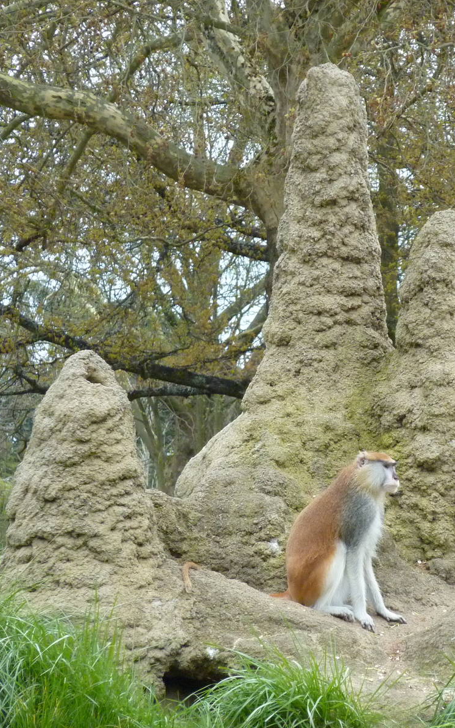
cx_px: 406
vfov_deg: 7.6
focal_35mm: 278
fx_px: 5518
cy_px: 364
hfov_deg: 4.7
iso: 400
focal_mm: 32.1
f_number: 4.5
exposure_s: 1/400
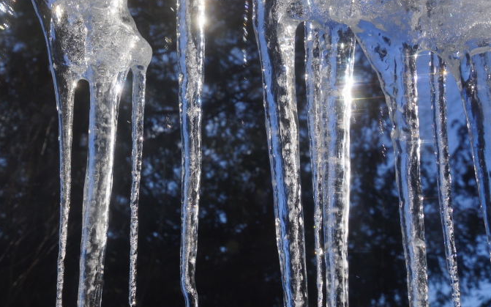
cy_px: 86
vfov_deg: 16.3
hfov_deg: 25.6
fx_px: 1067
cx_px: 130
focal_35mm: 80
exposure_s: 1/100
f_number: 10
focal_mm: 35
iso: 100
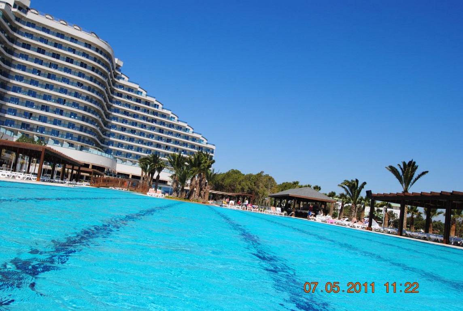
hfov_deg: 59.4
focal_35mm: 32
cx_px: 232
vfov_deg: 41.9
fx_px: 406
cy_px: 156
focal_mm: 21
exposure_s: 1/320
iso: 100
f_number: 9
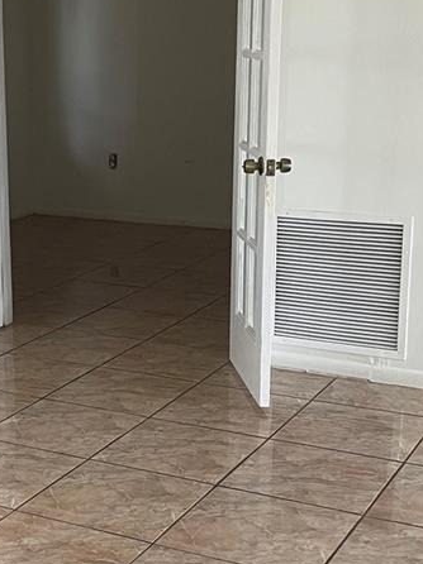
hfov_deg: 20.6
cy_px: 317
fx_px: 1142
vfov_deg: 27.8
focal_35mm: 70
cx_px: 46
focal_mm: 4.2
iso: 200
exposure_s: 1/60
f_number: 1.6
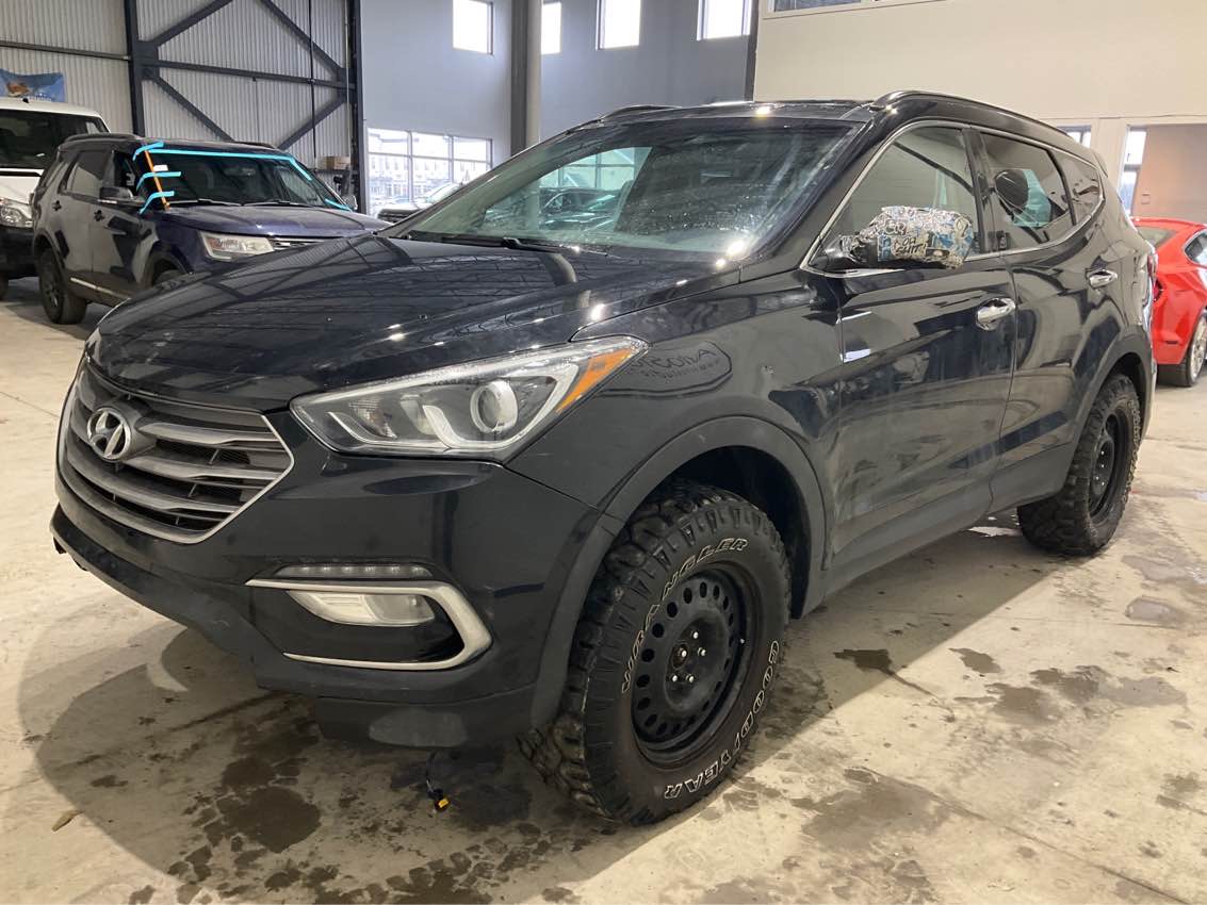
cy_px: 452
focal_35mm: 29
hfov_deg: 61.7
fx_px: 1011
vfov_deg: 48.2
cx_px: 604
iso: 160
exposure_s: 1/60
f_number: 1.8
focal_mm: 3
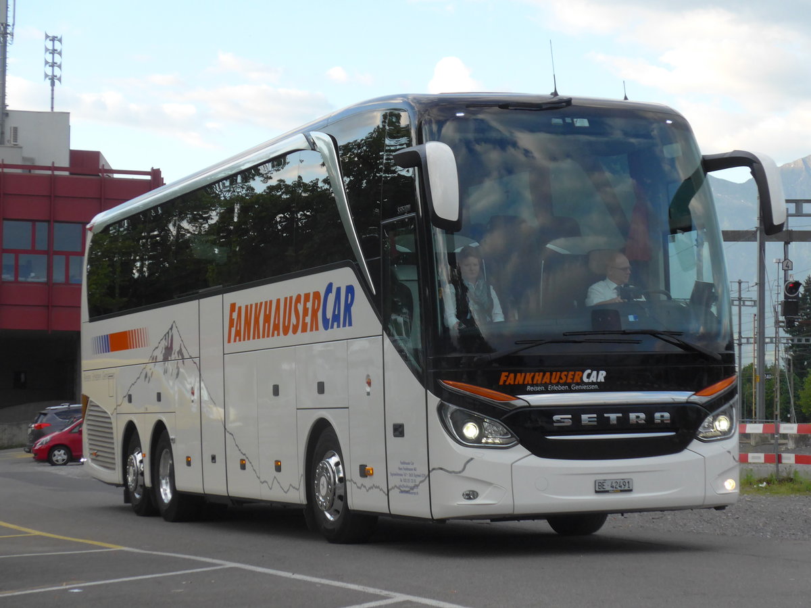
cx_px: 406
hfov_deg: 21.8
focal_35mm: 90
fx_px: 2109
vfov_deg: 16.4
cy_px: 304
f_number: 4.6
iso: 320
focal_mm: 18
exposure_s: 1/320
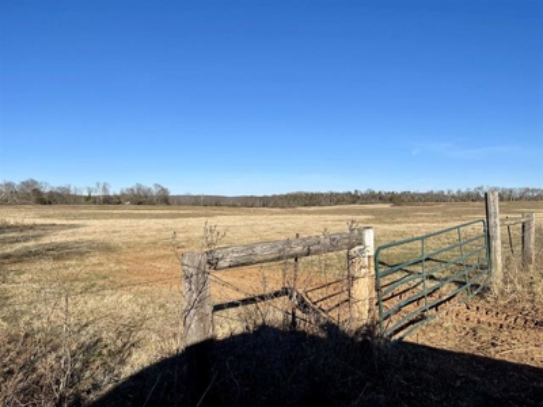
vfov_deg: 54.9
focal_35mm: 25
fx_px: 392
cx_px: 272
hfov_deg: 69.4
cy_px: 204
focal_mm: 5.1
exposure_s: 1/5376
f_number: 1.6
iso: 32
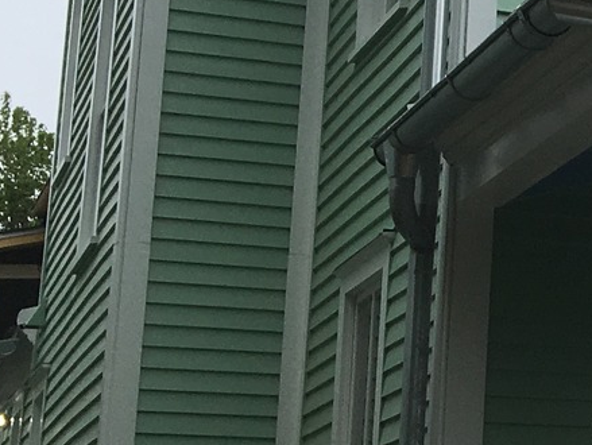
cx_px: 1203
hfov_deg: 12.9
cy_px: 173
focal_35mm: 132
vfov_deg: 11.2
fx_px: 2259
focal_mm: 4.15
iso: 25
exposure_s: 1/1040
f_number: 2.2
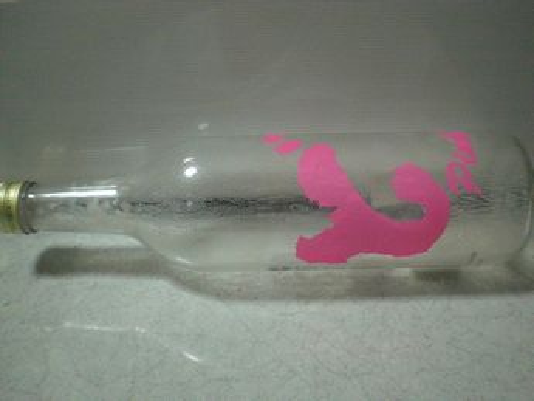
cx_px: 267
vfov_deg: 37.7
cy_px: 200
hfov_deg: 49.0
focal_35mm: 38
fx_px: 586
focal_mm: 6.3
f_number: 3.1
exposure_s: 1/100
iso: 800
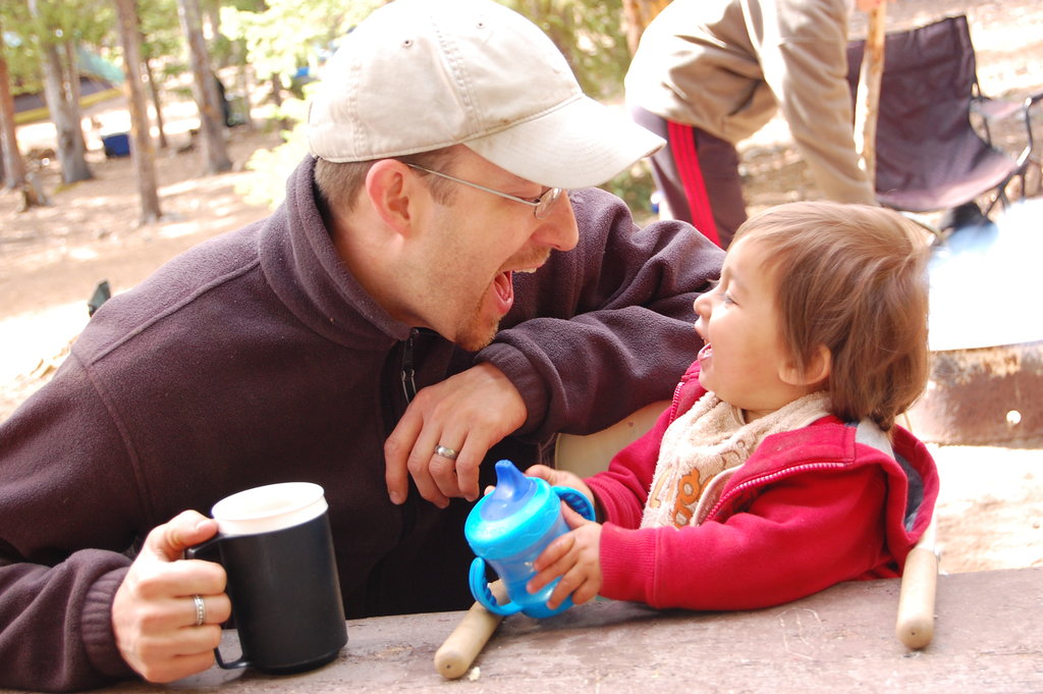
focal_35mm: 72
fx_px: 2084
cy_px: 347
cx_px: 522
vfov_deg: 18.9
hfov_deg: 28.1
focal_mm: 48
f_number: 5.6
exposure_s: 1/40
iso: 400
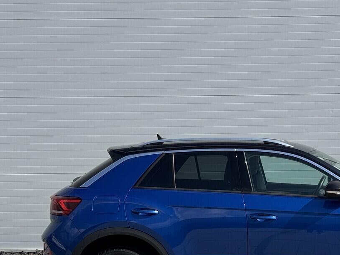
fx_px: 835
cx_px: 291
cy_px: 217
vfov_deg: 17.2
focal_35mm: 85
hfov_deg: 22.6
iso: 64
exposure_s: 1/5376
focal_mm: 6.76
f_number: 1.78
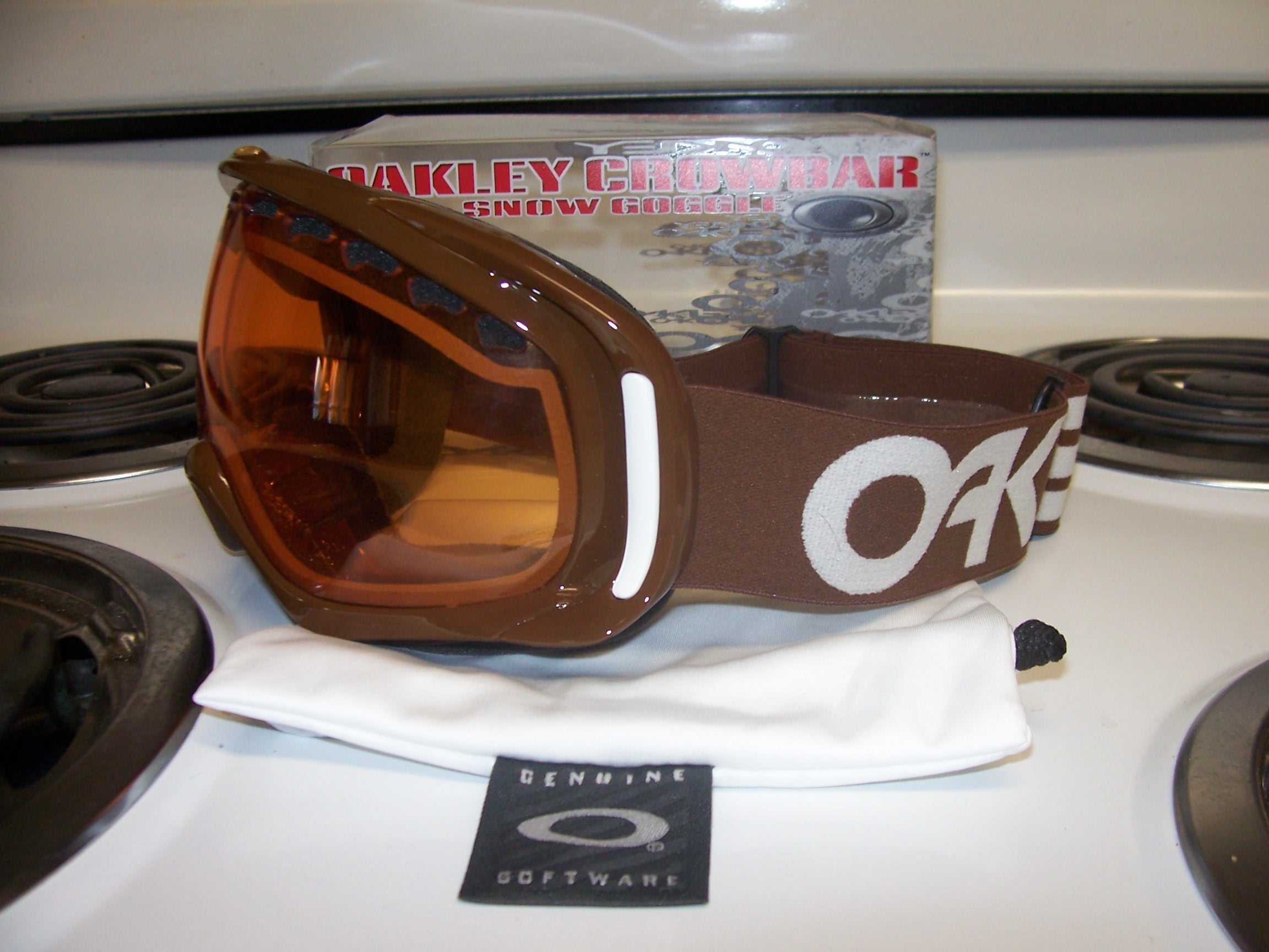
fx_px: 1246
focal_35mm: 34
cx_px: 634
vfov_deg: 41.8
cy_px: 476
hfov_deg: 54.0
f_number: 2.7
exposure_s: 1/60
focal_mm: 5.6
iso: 125
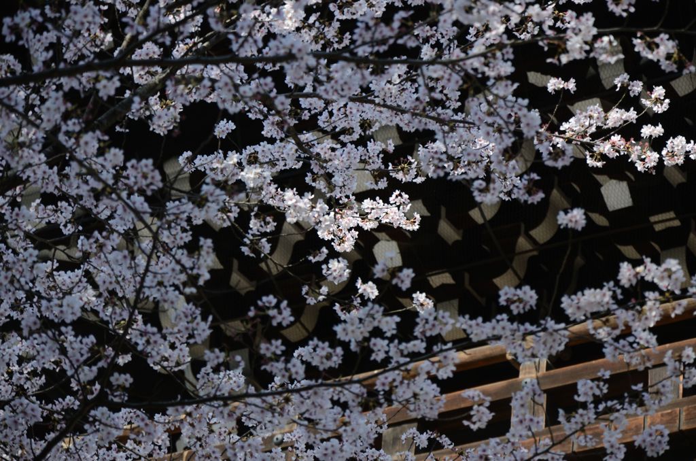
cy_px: 230
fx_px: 3038
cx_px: 348
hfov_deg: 13.1
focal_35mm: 158
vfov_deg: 8.7
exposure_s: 1/160
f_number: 7.1
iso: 100
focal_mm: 105
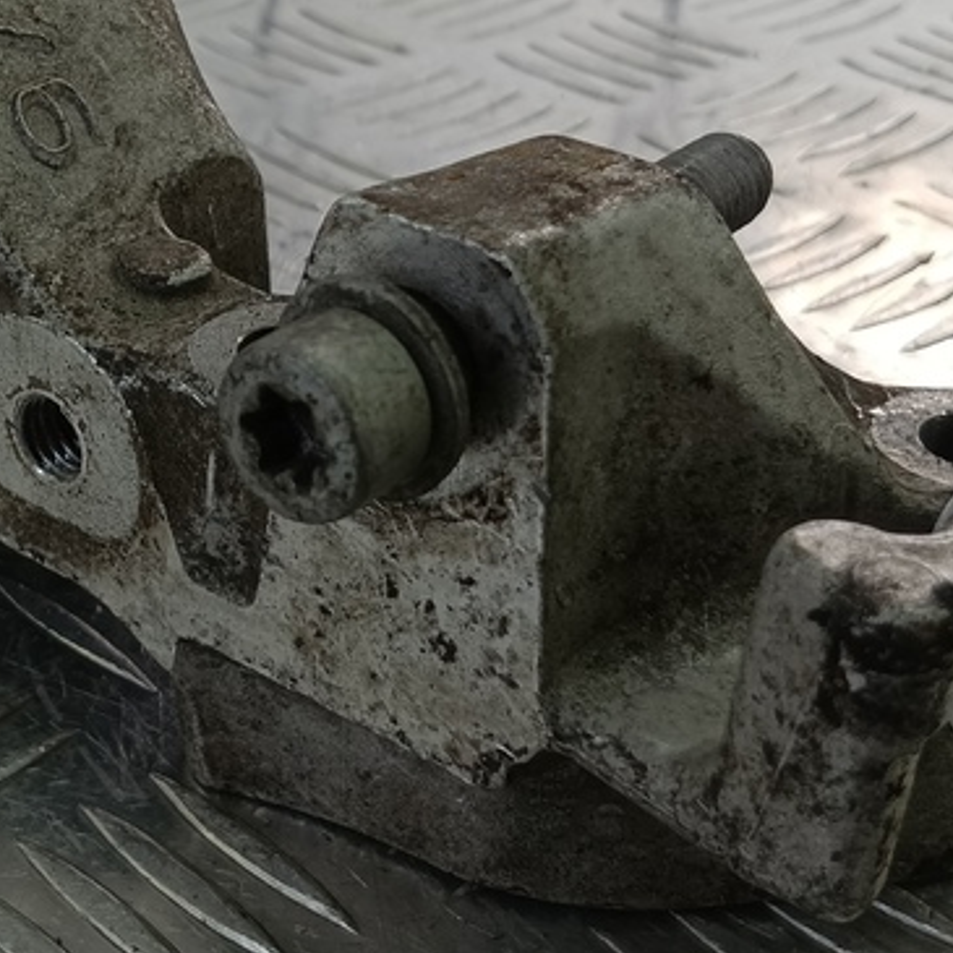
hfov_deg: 29.8
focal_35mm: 57
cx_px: 292
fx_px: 1775
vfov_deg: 30.0
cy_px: 433
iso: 108
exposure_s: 1/100
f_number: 1.6
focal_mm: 4.11
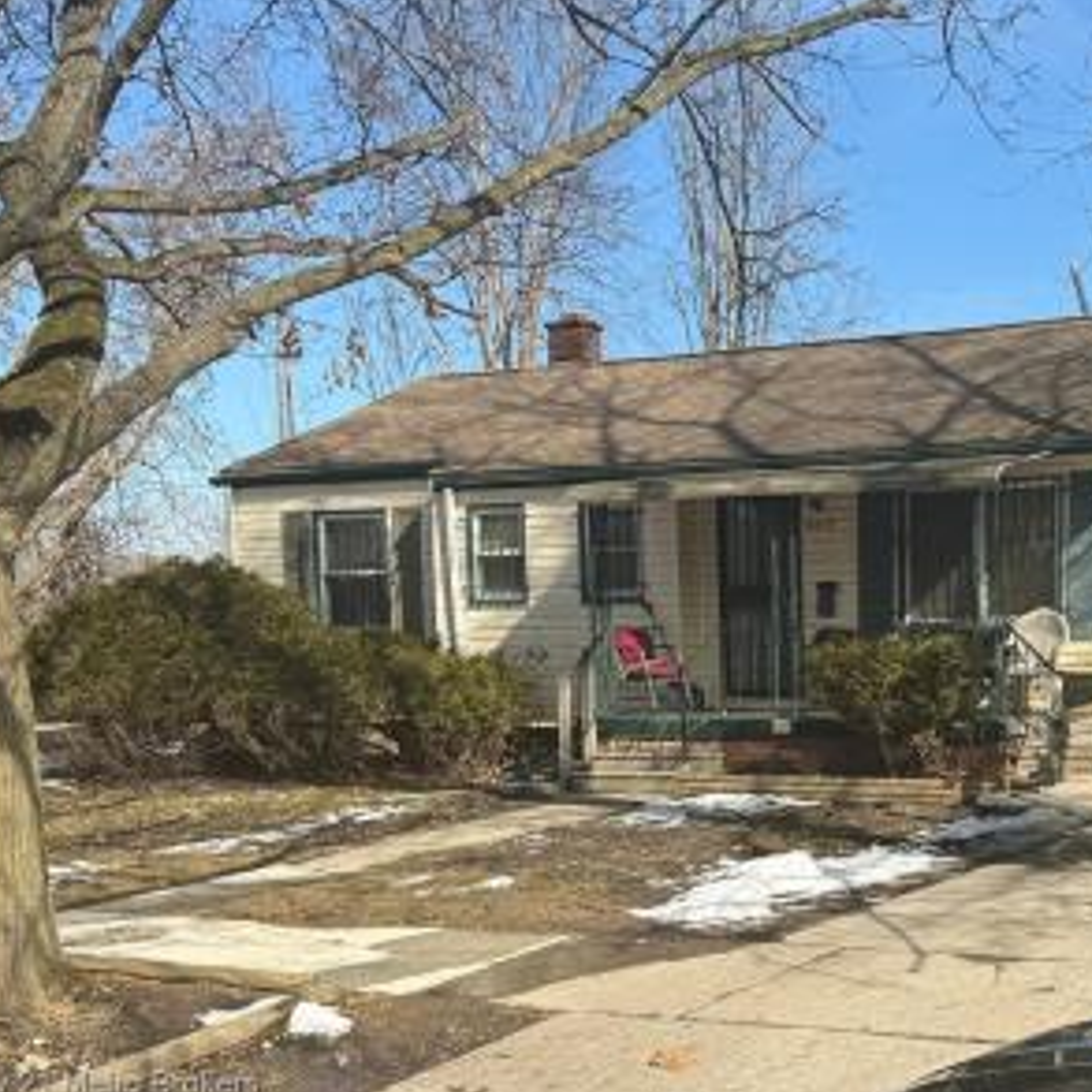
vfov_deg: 55.6
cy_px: 548
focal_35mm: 29
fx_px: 1035
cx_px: 637
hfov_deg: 55.3
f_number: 1.78
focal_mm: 6.76
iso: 80
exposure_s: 1/3021
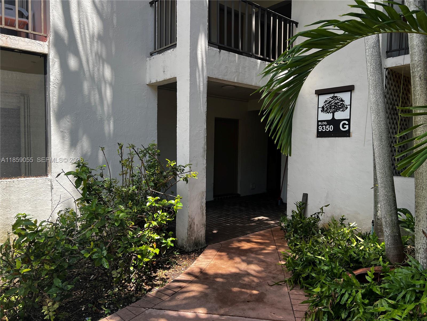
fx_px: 321
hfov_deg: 67.3
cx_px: 214
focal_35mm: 26
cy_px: 160
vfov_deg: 53.1
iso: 50
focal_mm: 5.7
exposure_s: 1/853
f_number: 1.5
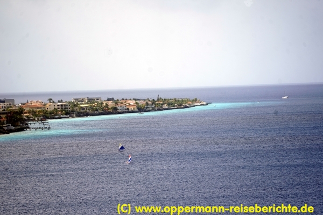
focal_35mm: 300
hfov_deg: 6.9
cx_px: 162
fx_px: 2691
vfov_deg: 4.6
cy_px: 108
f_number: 5.6
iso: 100
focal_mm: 300
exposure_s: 1/800
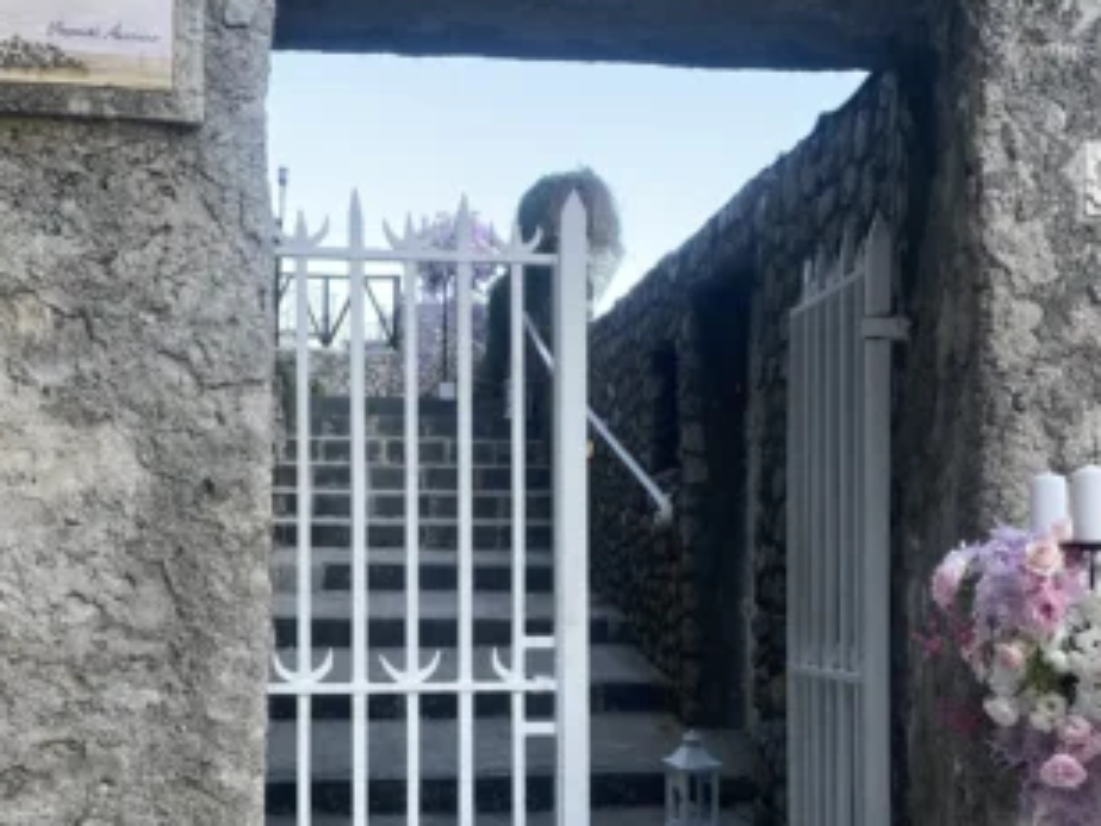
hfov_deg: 35.5
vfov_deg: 26.6
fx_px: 1718
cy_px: 640
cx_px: 522
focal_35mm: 54
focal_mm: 4.25
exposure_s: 1/263
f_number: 1.8
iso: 32
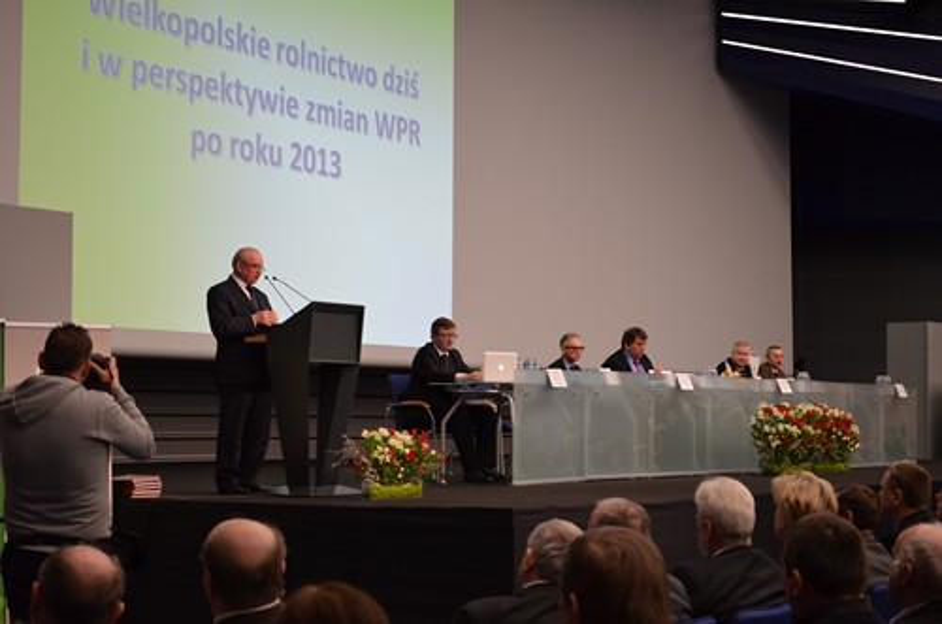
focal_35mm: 69
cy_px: 312
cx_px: 471
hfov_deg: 29.3
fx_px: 1801
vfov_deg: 19.6
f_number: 5.3
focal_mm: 46
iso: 1000
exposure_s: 1/30
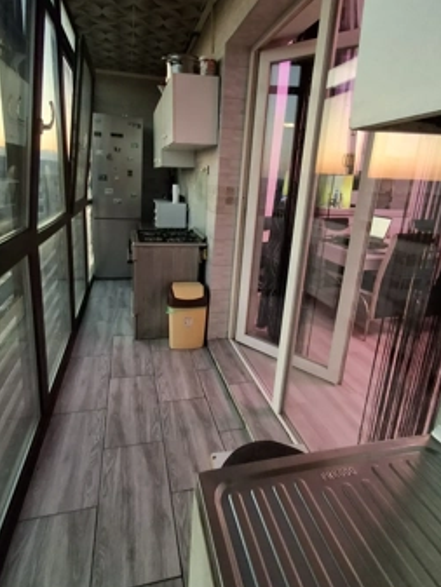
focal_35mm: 19
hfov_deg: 68.6
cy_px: 261
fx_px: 323
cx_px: 200
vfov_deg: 84.3
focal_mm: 1.64
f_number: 2.2
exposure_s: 1/25
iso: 200
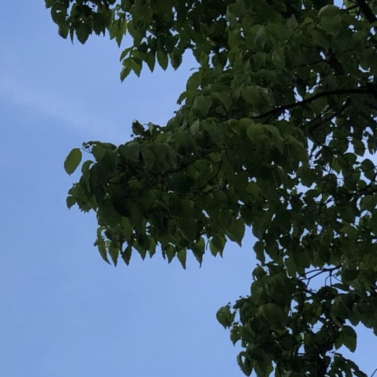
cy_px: 363
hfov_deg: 8.4
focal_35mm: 203
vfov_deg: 8.6
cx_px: -220
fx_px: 2501
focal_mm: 6
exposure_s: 1/979
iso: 16
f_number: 2.4
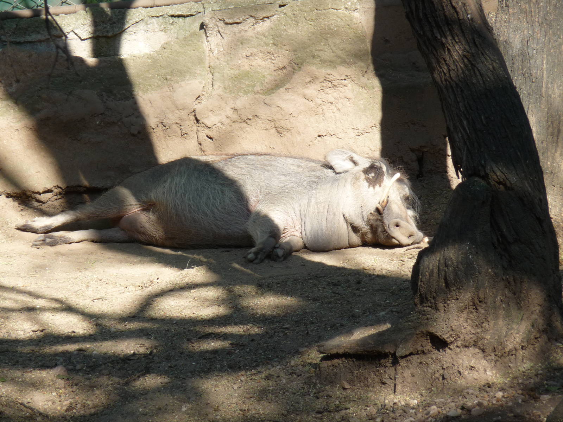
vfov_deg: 5.8
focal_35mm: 256
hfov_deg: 7.7
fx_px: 4164
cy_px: 211
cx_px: 282
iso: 100
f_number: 4.9
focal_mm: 44
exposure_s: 1/160
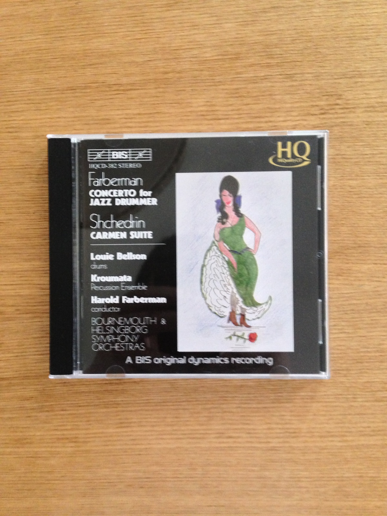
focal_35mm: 33
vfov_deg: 55.4
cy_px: 258
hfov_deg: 42.9
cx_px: 194
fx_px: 492
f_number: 2.4
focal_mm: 4.13
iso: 500
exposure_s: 1/15
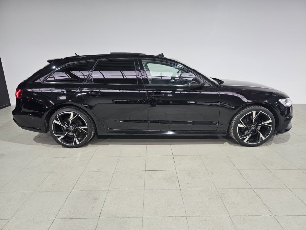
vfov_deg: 58.9
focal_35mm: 23
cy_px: 115
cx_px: 153
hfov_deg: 73.9
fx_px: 203
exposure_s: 1/100
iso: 100
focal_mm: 6.3
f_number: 1.7
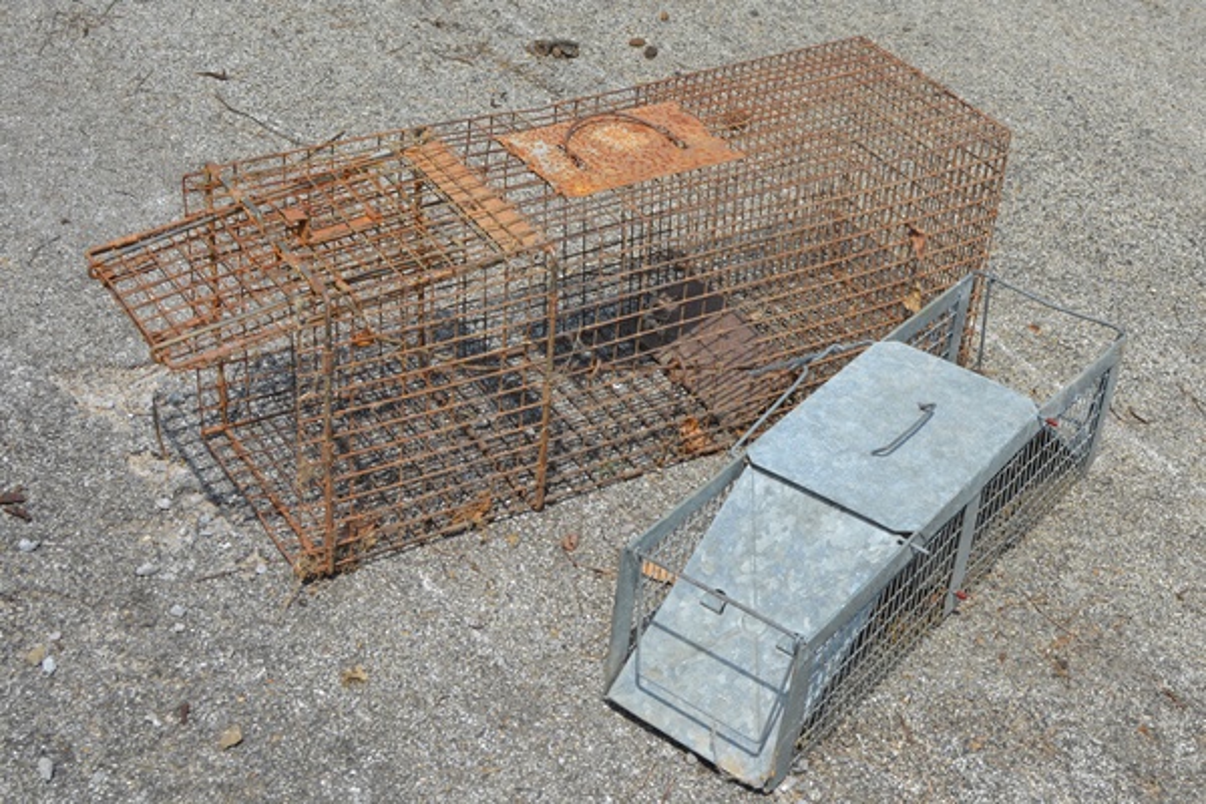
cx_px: 603
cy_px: 402
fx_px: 1306
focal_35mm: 39
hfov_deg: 49.6
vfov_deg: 34.2
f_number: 8
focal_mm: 26
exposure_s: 1/250
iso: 100
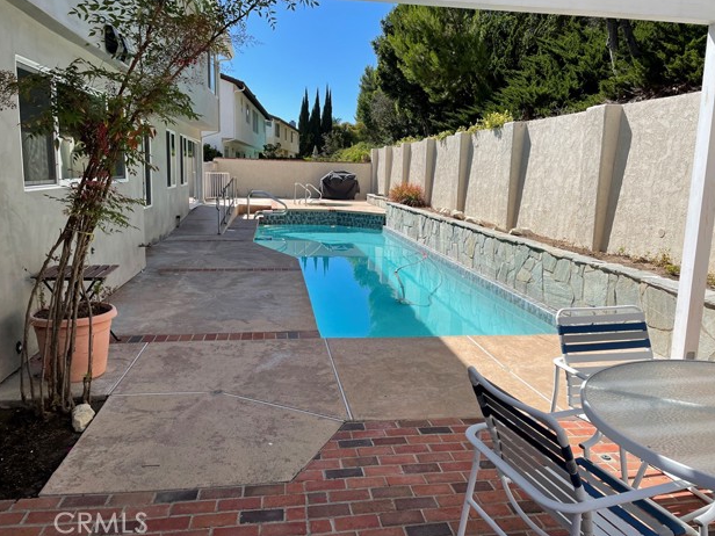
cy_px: 261
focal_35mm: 27
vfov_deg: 51.3
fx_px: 558
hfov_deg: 65.3
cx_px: 364
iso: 32
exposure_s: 1/2959
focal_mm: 4.2
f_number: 1.6
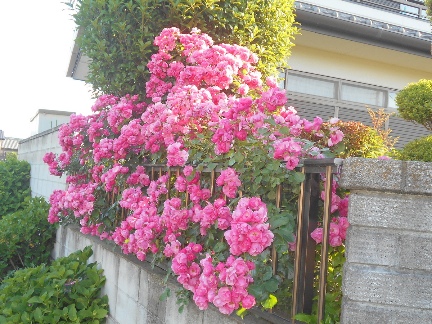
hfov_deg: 50.1
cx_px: 216
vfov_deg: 38.7
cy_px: 162
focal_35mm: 37
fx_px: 462
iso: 80
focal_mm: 6.7
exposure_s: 1/80
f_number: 3.9
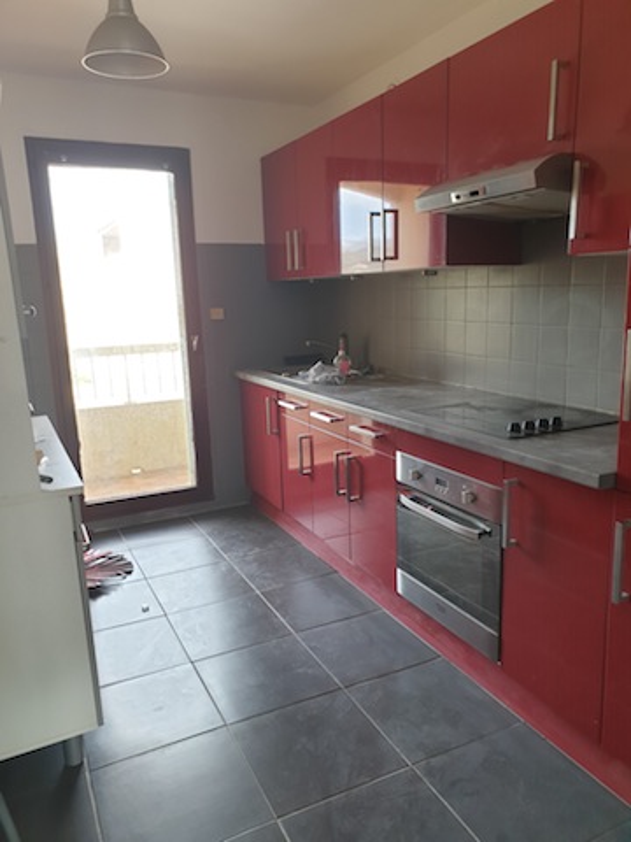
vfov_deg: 67.3
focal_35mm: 26
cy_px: 421
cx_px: 316
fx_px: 632
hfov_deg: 53.1
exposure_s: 1/50
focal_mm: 4.3
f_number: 2.4
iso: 100
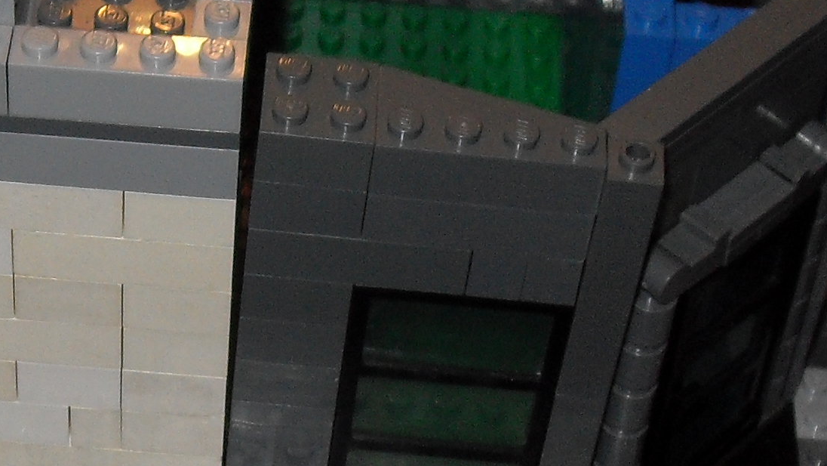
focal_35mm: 120
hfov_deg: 17.8
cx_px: 347
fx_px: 2632
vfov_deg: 10.1
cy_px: 267
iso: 100
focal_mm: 6.3
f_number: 2.8
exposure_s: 1/45
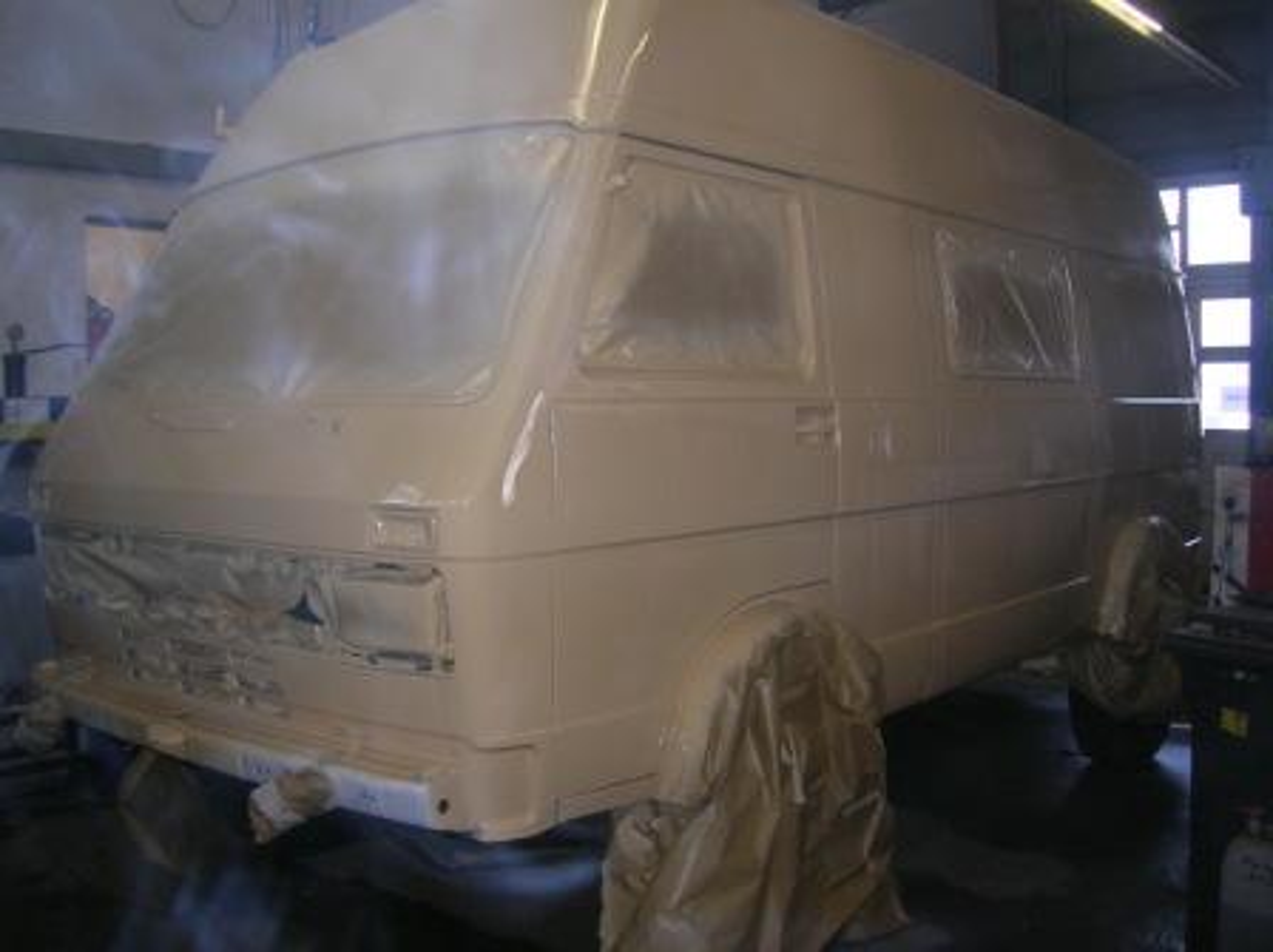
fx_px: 1249
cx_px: 636
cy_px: 476
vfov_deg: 41.7
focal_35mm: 34
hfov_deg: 54.0
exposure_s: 1/60.1
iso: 60
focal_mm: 5.7
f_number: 2.9
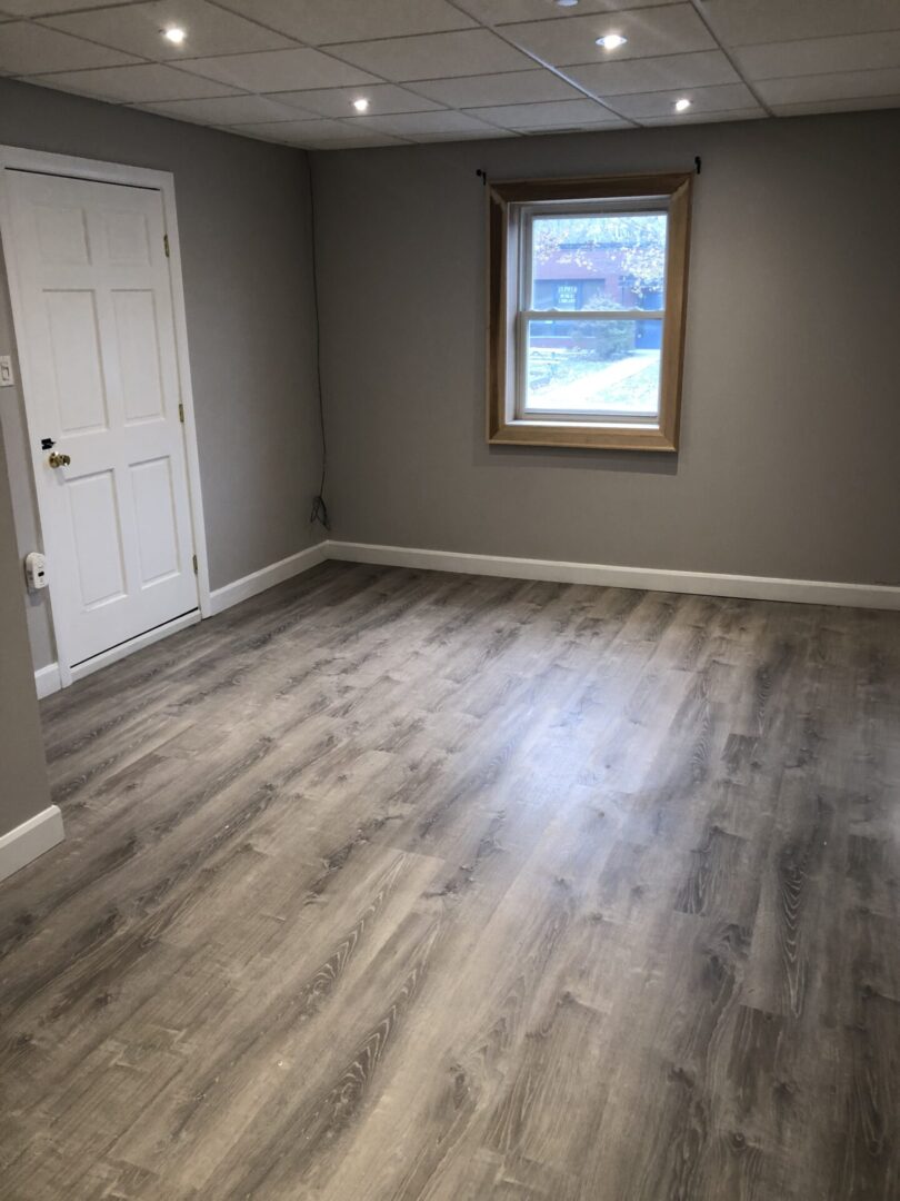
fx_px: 971
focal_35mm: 28
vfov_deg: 63.4
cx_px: 450
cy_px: 600
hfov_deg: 49.7
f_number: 1.8
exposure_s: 1/15
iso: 40
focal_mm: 4
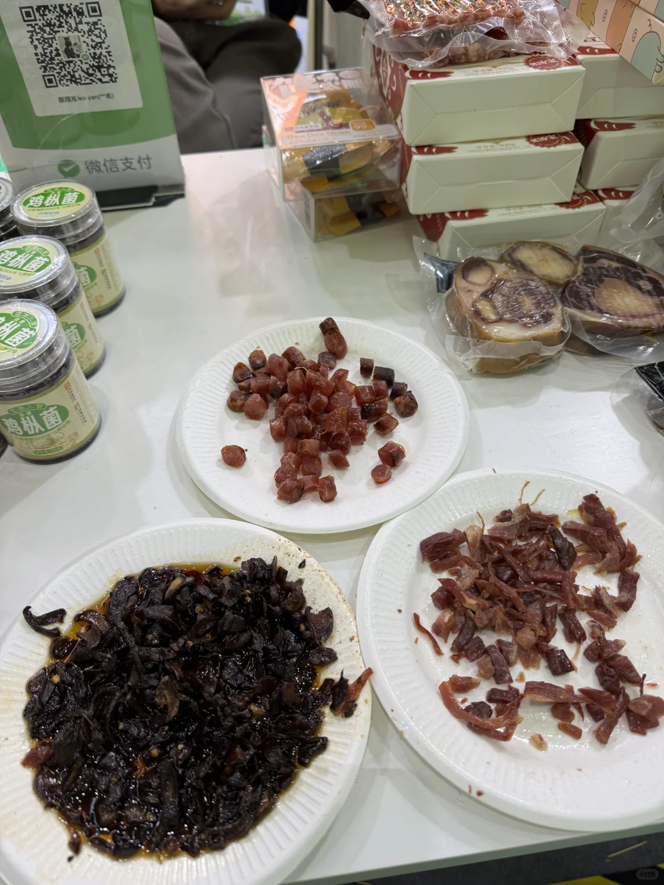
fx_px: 614
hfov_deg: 56.8
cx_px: 332
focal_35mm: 24
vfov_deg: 71.6
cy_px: 442
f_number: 1.78
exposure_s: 1/100
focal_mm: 6.76
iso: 80
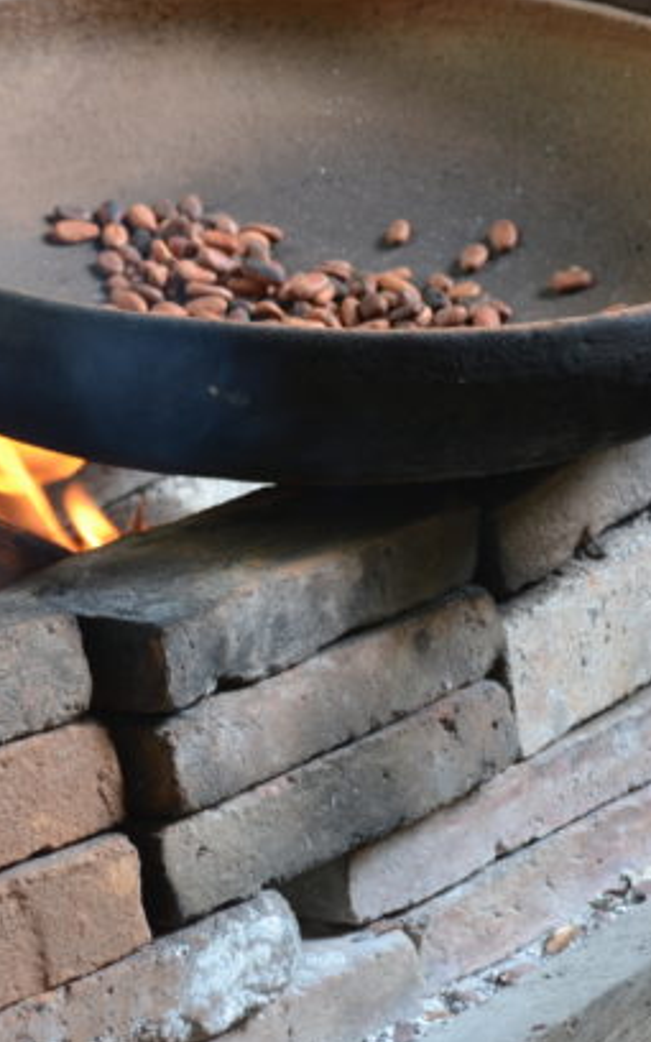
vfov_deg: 16.3
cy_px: 522
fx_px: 3627
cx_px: -133
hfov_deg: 10.1
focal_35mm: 128
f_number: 5.6
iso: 200
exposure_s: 1/20
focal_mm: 55
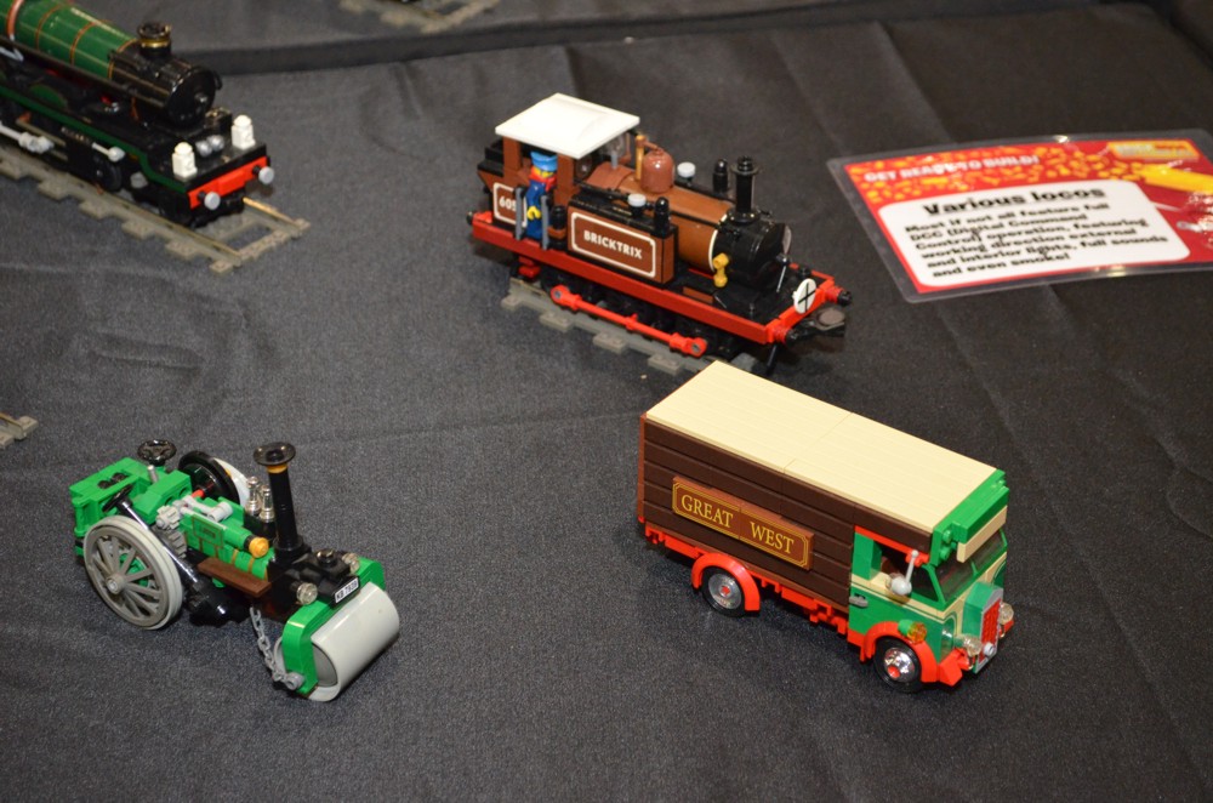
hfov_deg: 28.1
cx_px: 606
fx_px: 2421
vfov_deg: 18.8
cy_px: 402
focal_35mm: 72
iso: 3200
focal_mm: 48
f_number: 5.3
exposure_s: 1/60
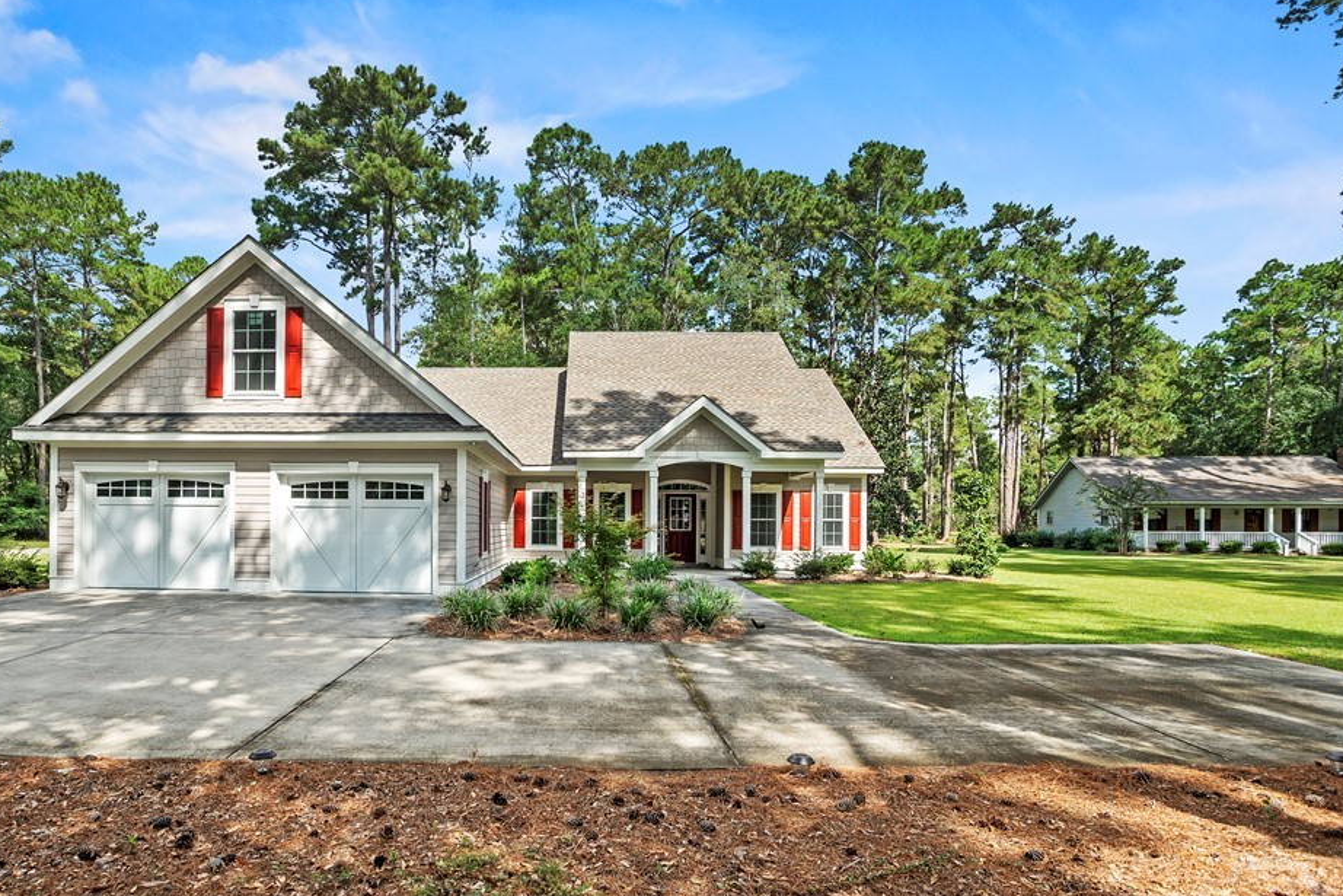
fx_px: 746
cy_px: 495
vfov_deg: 61.8
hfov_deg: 83.3
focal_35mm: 20
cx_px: 566
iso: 400
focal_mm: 17
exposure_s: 1/640
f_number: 7.1
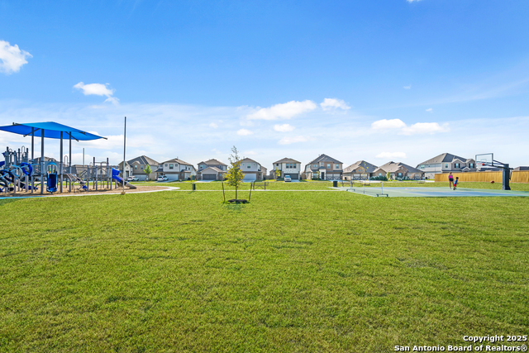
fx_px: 235
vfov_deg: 73.8
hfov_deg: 96.7
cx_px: 264
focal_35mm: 16
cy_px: 176
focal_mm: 16
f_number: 4
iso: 80
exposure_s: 1/500
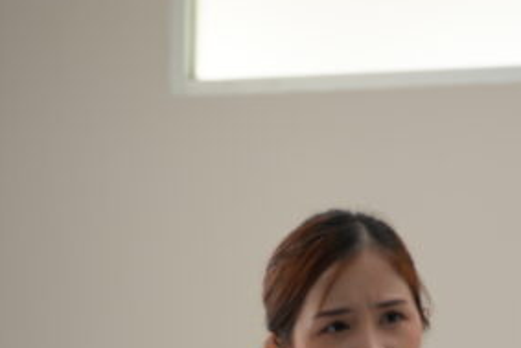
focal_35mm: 181
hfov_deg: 11.4
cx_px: 217
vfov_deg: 7.4
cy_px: 561
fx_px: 2621
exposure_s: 1/262
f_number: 2.2
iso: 100
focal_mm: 50
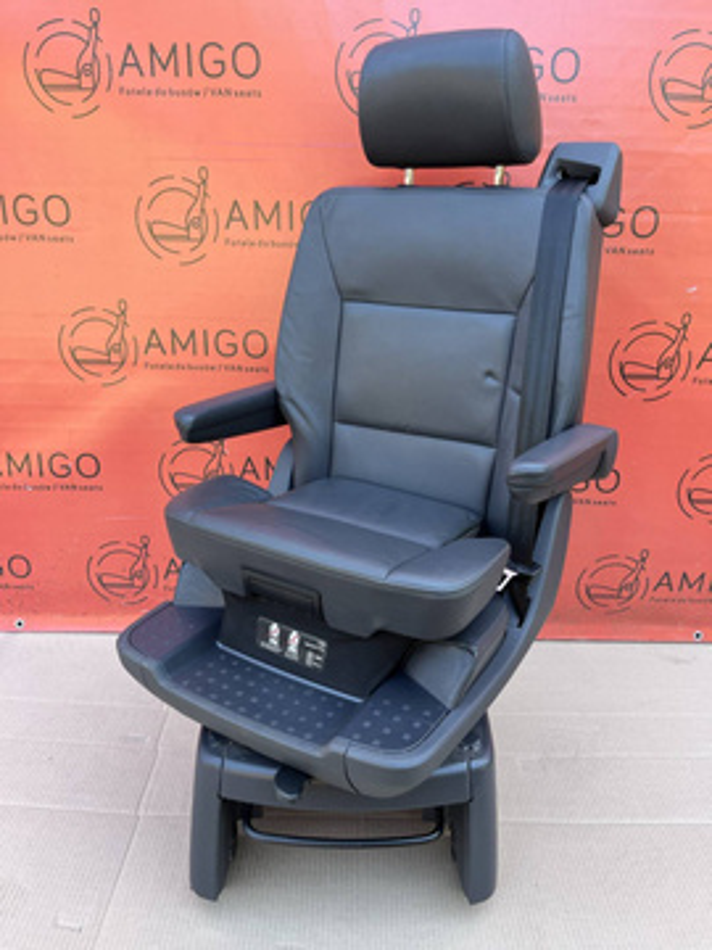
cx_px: 356
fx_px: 713
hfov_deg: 53.1
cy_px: 475
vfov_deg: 67.3
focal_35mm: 26
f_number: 1.6
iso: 50
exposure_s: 1/122
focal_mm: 5.1
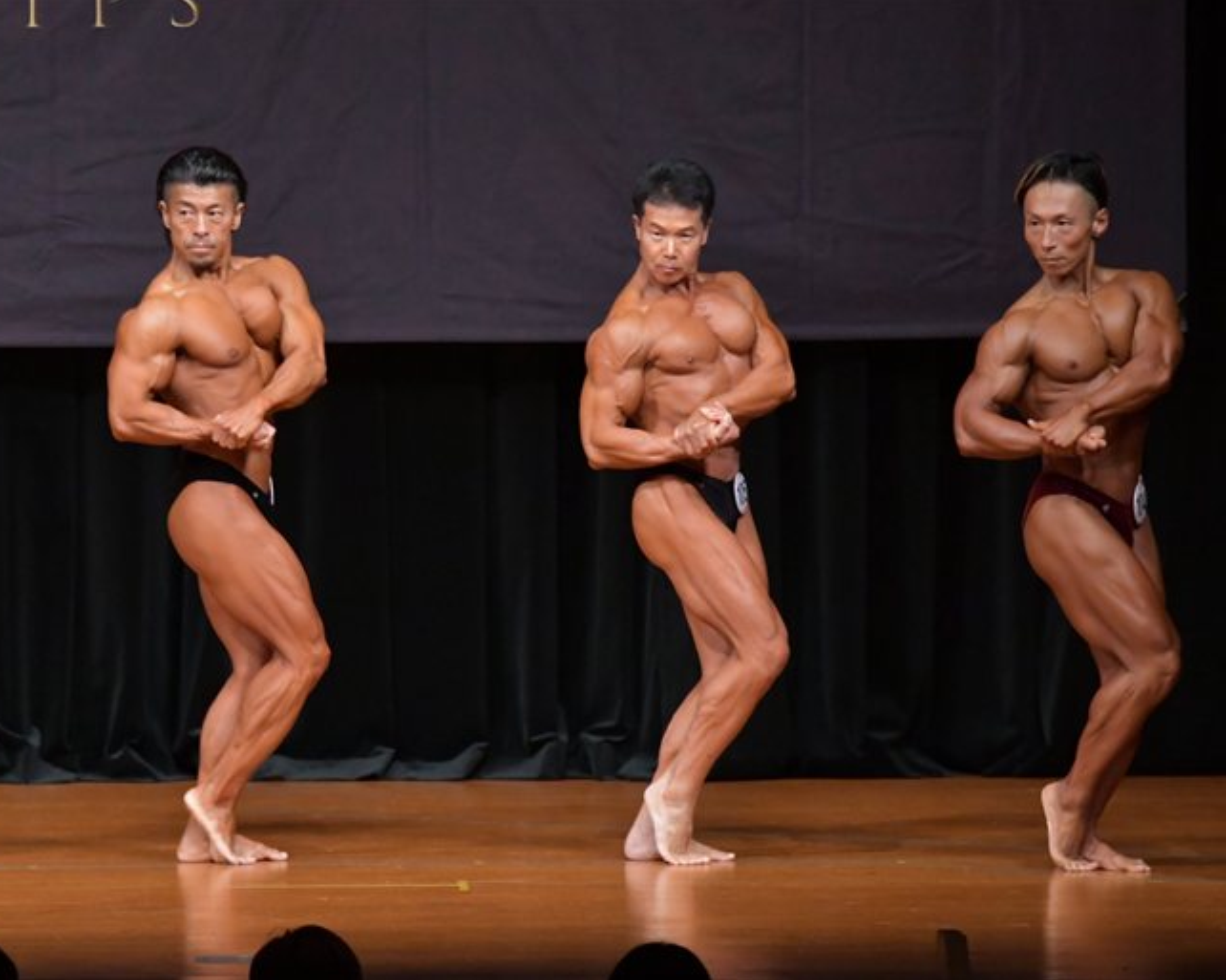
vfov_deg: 5.4
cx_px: 560
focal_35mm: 289
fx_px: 10482
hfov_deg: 6.7
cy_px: 489
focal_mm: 170
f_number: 5.6
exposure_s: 1/400
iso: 5000
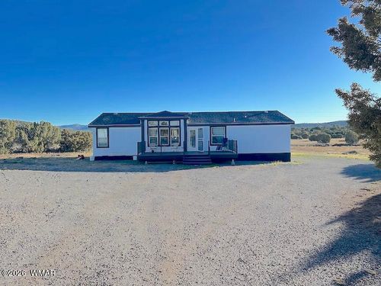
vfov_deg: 56.8
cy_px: 143
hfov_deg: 71.6
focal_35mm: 24
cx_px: 190
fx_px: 264
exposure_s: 1/3155
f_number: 1.78
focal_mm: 6.86
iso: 80
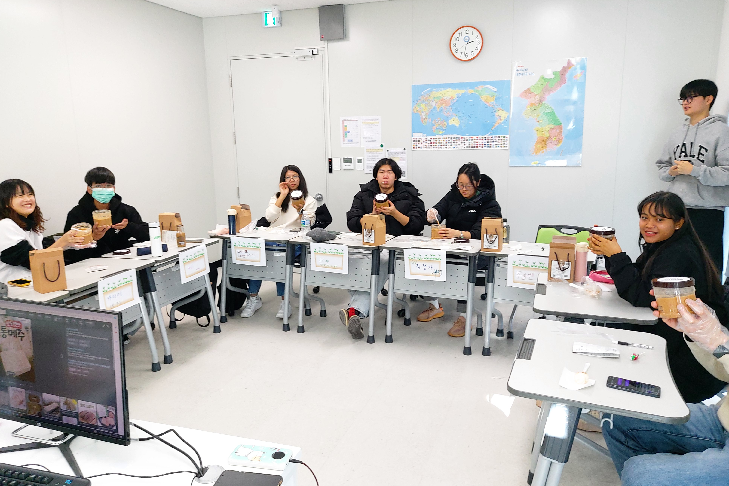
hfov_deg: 67.4
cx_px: 364
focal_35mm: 27
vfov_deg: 47.9
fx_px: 547
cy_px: 240
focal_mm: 4.58
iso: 160
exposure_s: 1/60
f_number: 2
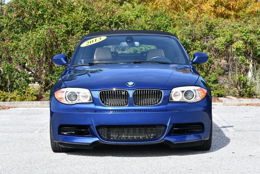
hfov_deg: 22.6
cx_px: 130
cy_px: 87
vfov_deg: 15.2
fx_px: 651
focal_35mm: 90
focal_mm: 45
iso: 160
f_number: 8
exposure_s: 1/250
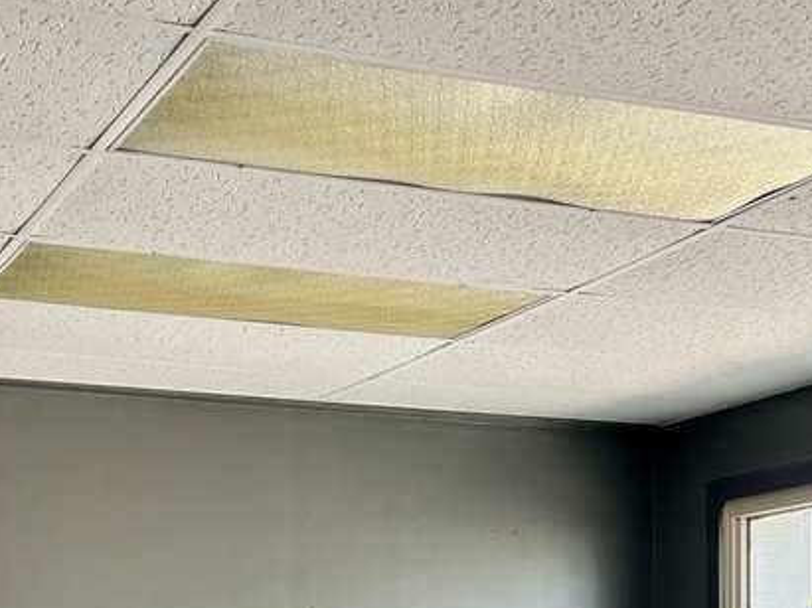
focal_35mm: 81
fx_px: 1899
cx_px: 490
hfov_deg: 24.1
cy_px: 763
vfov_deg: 17.2
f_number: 1.6
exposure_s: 1/121
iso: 50
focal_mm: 5.96
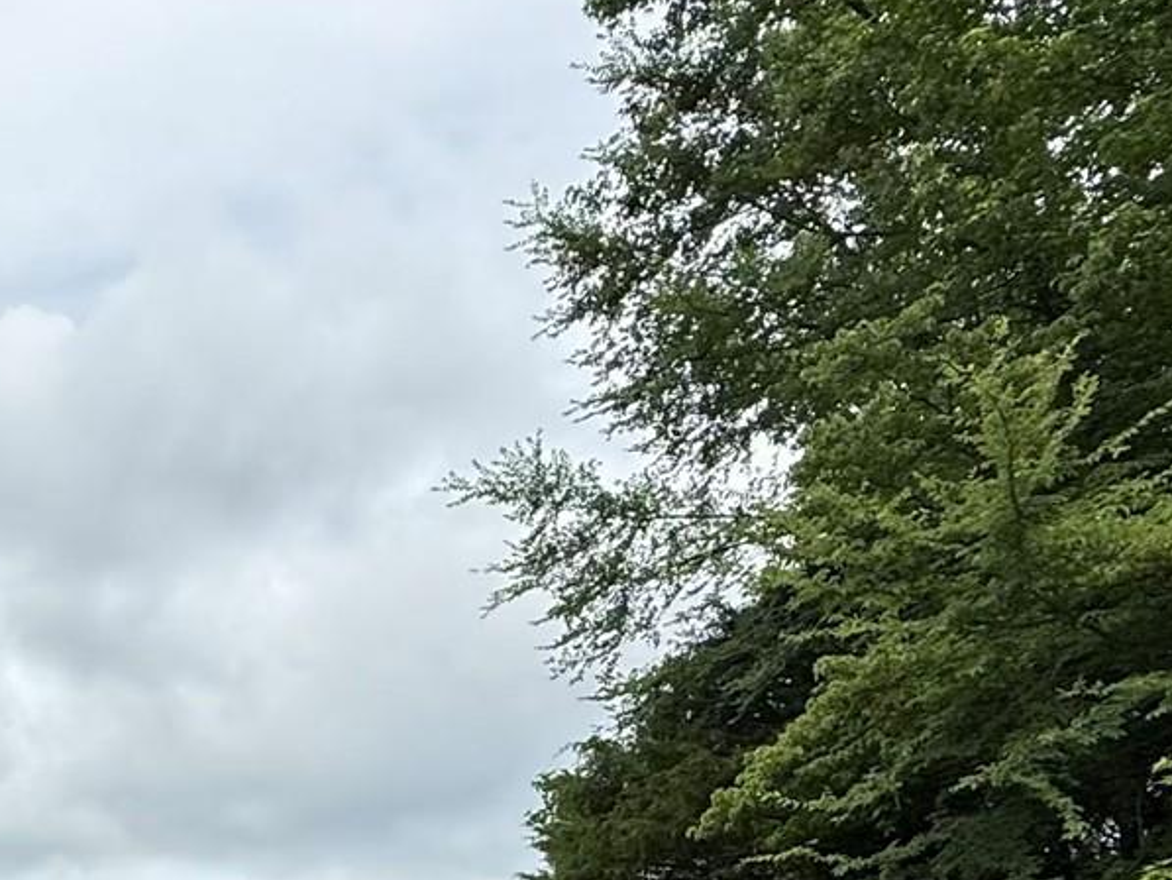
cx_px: -63
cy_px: 1074
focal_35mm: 48
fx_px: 1625
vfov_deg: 26.6
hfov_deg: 35.0
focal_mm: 2.22
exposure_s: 1/1464
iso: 50
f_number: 2.2
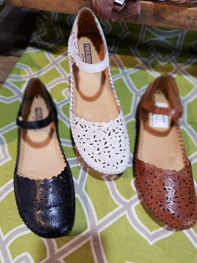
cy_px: 132
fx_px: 197
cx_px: 98
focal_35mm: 26
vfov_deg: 67.3
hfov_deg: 53.1
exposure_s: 1/30
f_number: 1.7
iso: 160
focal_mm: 4.25
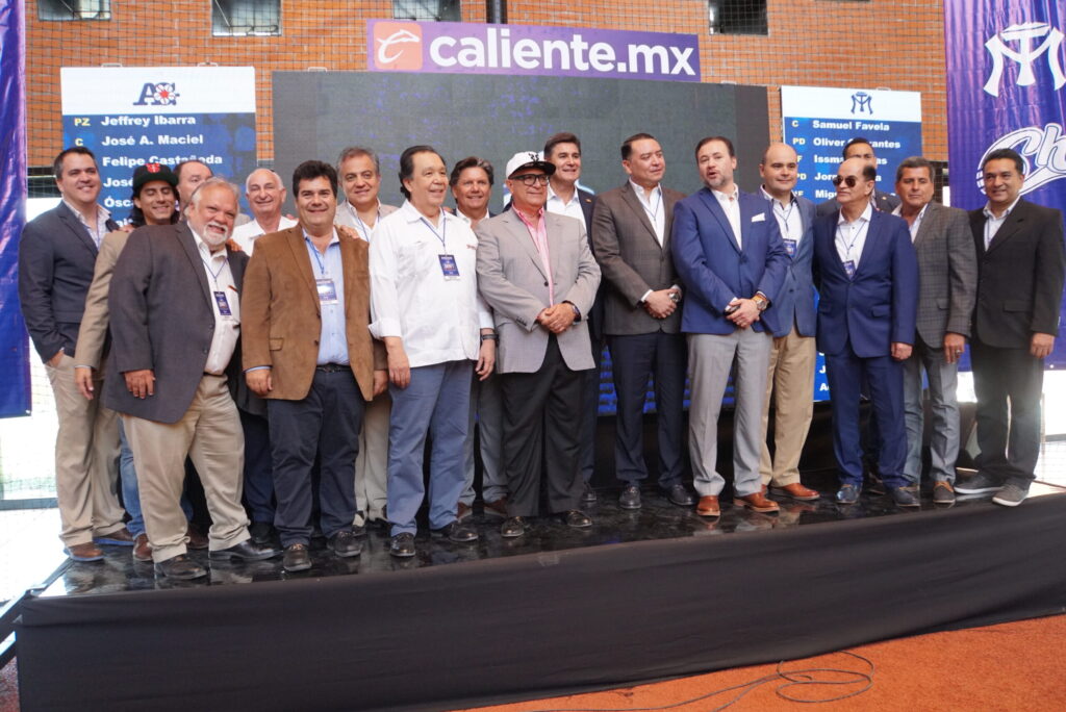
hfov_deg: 67.4
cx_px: 533
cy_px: 356
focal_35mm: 27
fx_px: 800
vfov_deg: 48.0
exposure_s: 1/160
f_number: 3.5
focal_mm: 18
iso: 1600
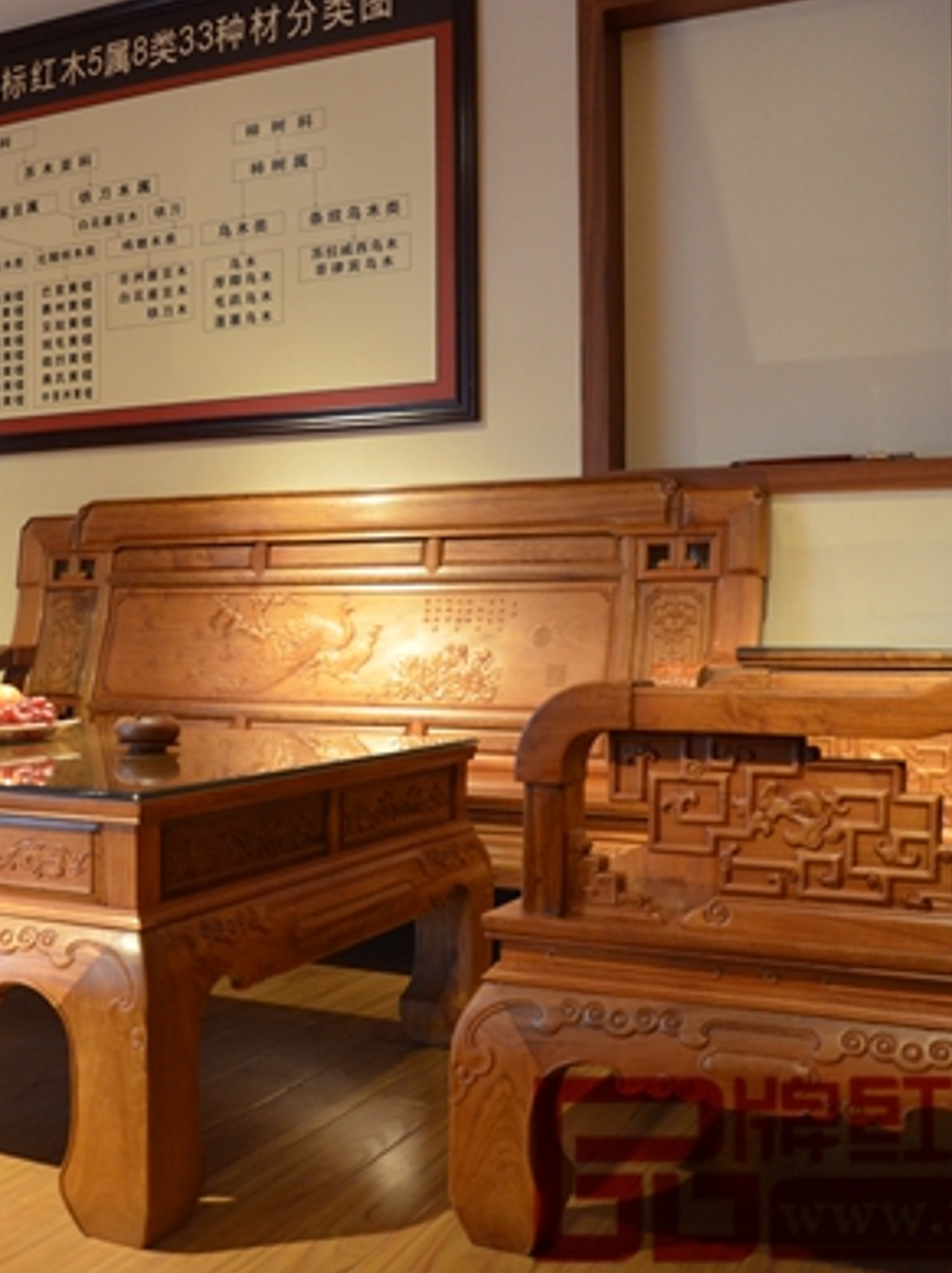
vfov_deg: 46.8
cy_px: 630
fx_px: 1469
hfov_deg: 34.8
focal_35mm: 40
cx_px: 193
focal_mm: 18
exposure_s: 1/50
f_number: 3.5
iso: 1600
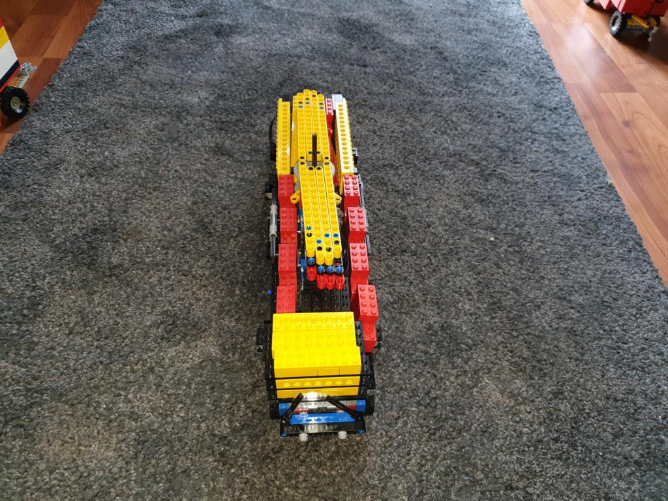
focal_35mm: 26
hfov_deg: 67.3
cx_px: 334
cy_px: 250
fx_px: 502
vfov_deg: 53.1
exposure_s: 1/25
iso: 100
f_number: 1.5
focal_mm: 4.3
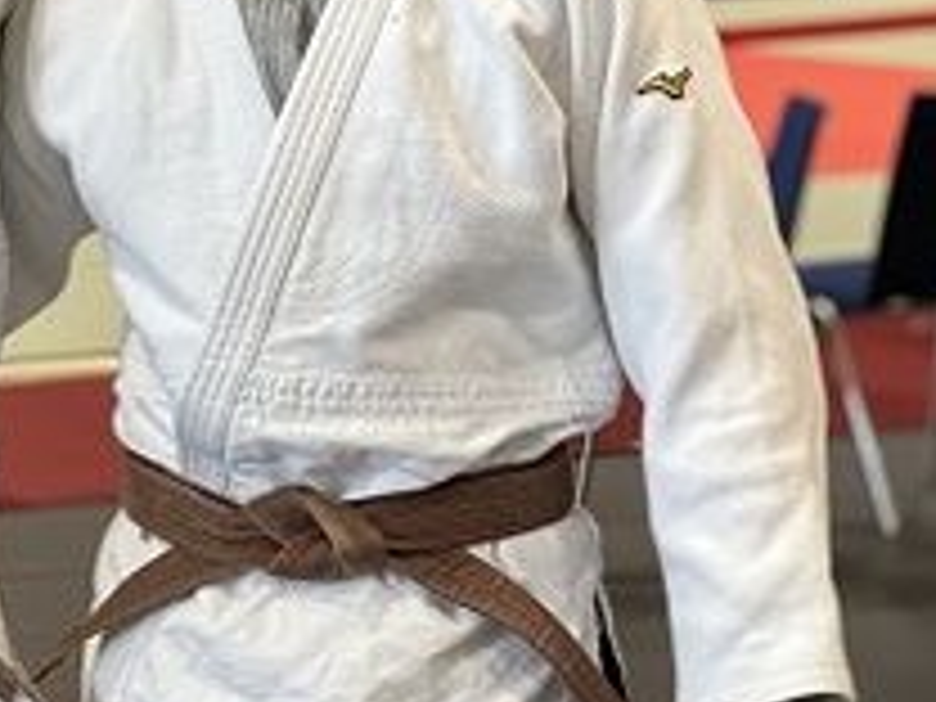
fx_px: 4948
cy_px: 191
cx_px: -90
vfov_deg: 8.1
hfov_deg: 10.7
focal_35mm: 183
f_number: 2.8
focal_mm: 9
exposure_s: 1/40
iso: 320
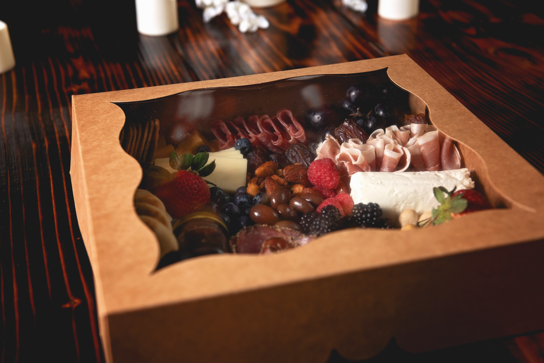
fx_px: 831
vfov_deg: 24.6
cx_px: 272
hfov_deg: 36.2
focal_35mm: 55
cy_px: 182
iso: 200
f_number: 4
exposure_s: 1/250
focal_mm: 55
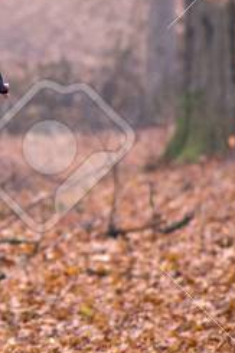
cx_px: -218
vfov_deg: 3.7
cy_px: 97
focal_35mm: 558
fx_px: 5471
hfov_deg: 2.5
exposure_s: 1/1000
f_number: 4
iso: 400
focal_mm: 105
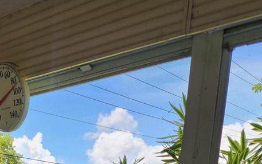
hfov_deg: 30.6
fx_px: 457
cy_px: 326
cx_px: 29
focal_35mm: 64
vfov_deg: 16.0
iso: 16
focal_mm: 6.4
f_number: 1.8
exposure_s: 1/180
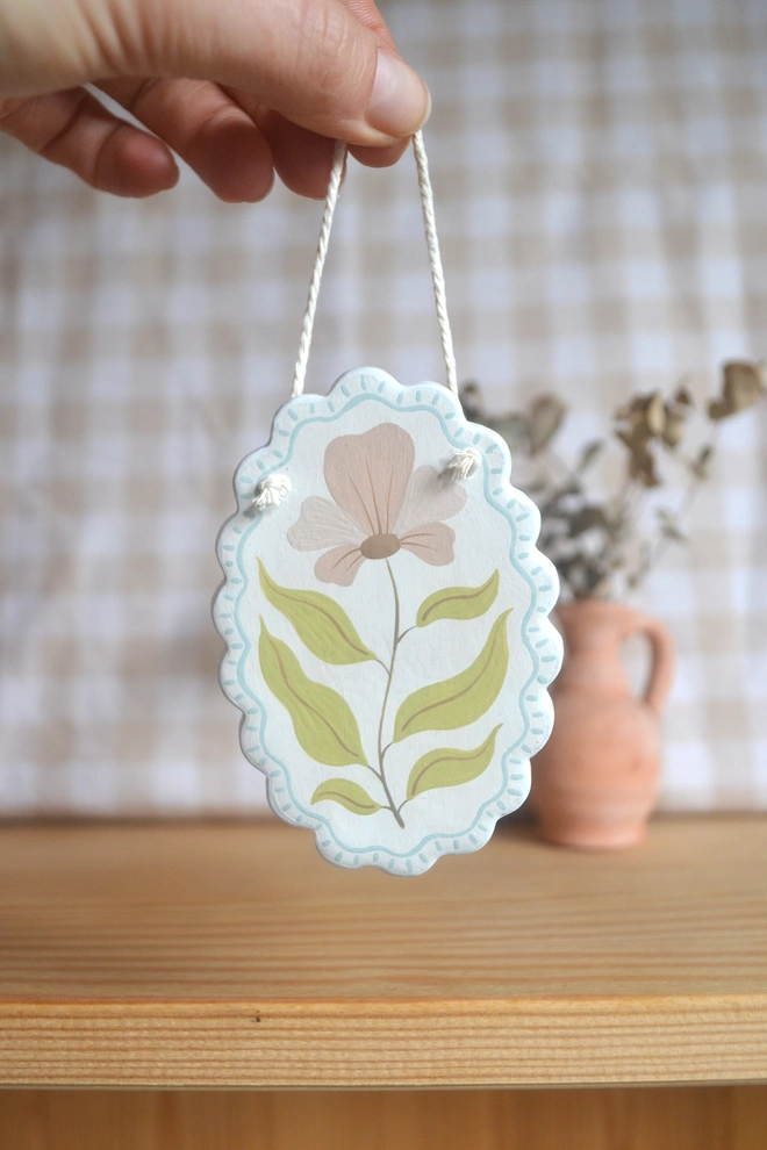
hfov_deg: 36.9
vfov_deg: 53.1
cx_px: 384
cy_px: 575
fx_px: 1150
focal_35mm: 36
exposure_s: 1/80
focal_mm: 24
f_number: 4.2
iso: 400
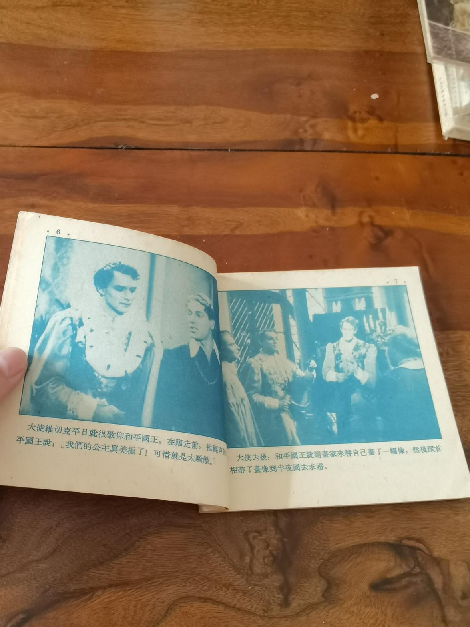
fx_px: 561
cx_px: 255
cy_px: 328
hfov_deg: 45.4
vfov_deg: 58.3
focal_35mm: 31
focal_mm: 2.26
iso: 160
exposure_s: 1/60
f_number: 2.2
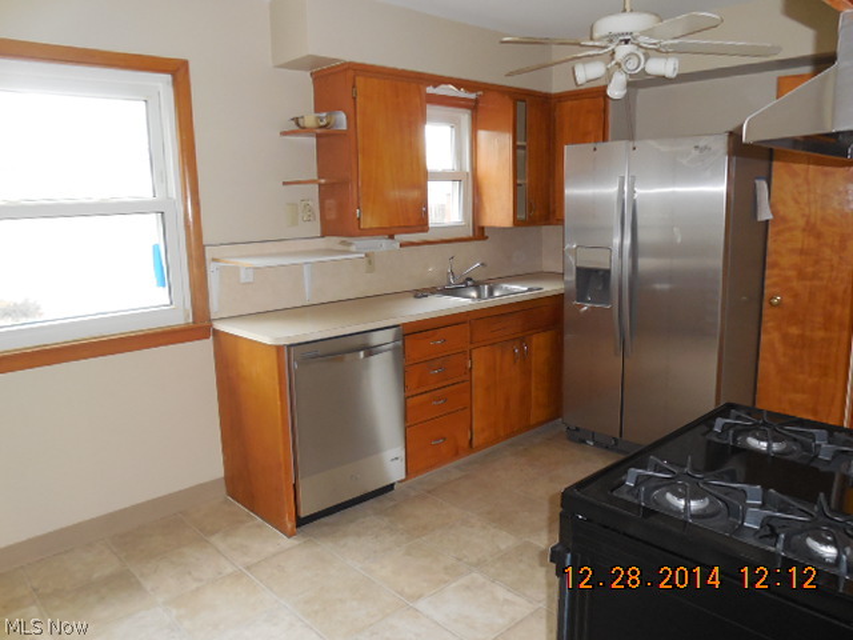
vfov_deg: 53.1
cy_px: 320
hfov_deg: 67.3
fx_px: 641
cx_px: 426
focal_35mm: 26
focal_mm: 4.6
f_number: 3.5
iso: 400
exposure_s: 1/25
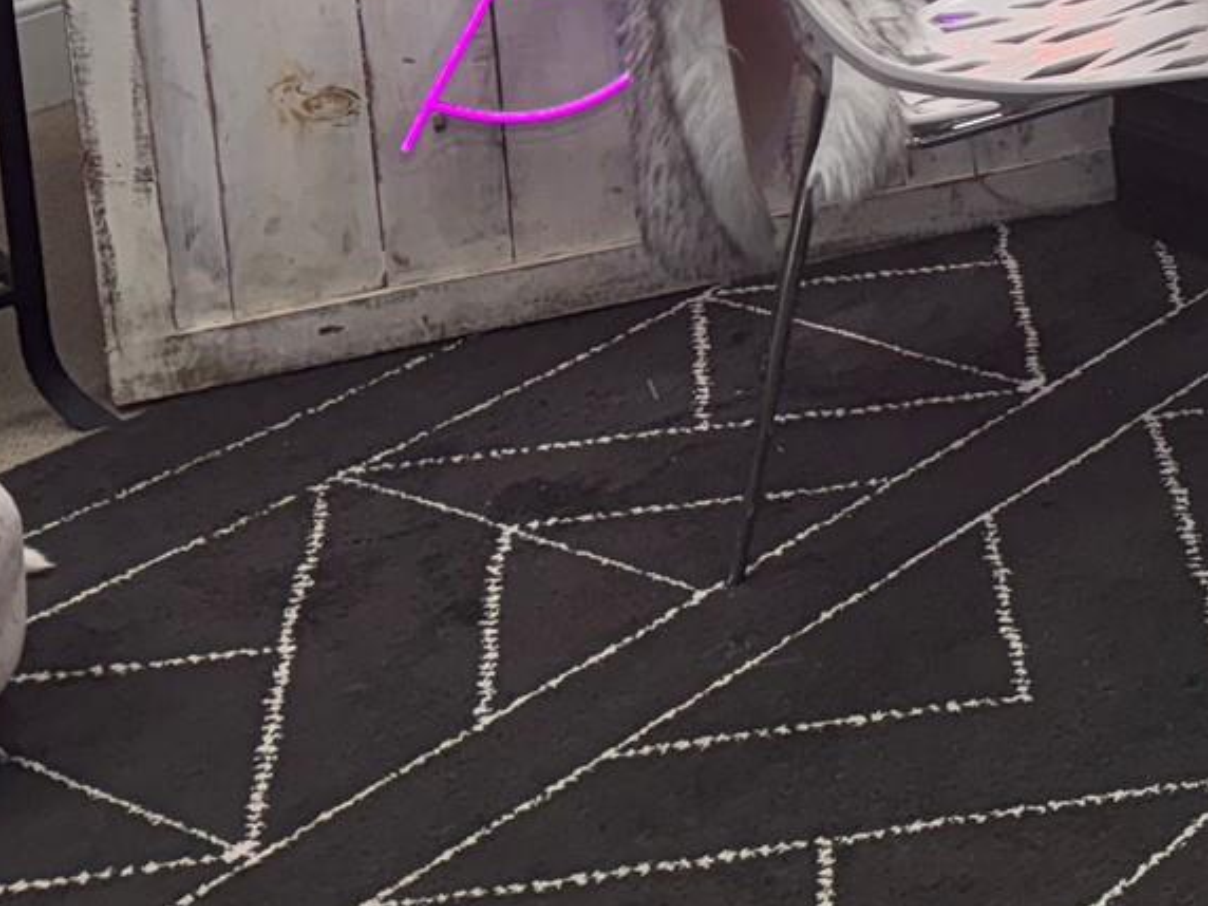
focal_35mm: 86
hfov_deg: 18.4
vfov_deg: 15.3
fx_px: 3001
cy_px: -627
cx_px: 2106
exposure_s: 1/145
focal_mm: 6.76
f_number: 1.78
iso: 64
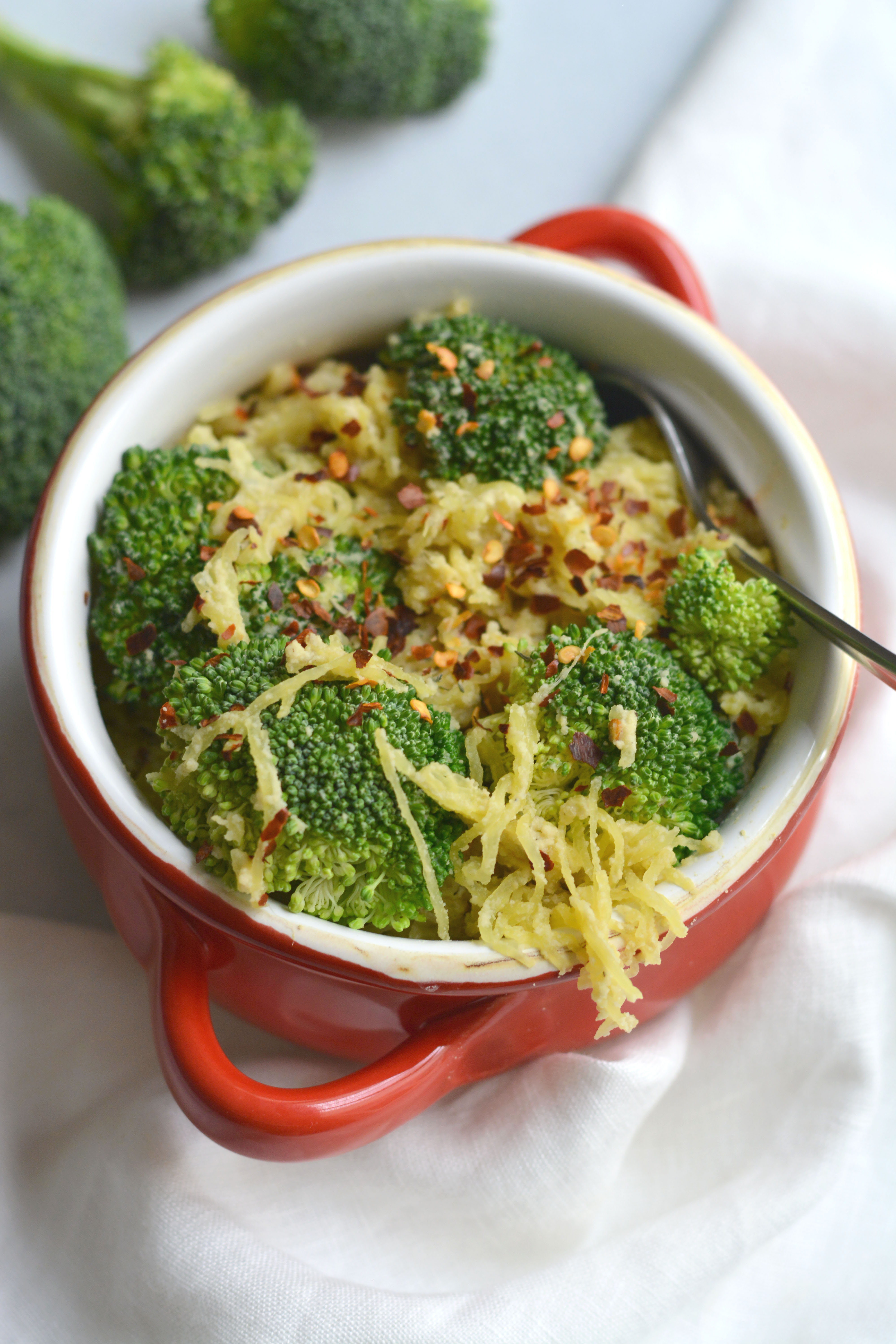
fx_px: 2800
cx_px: 448
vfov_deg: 27.0
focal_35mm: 75
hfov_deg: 18.2
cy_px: 672
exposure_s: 1/80
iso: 400
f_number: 3.5
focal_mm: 50
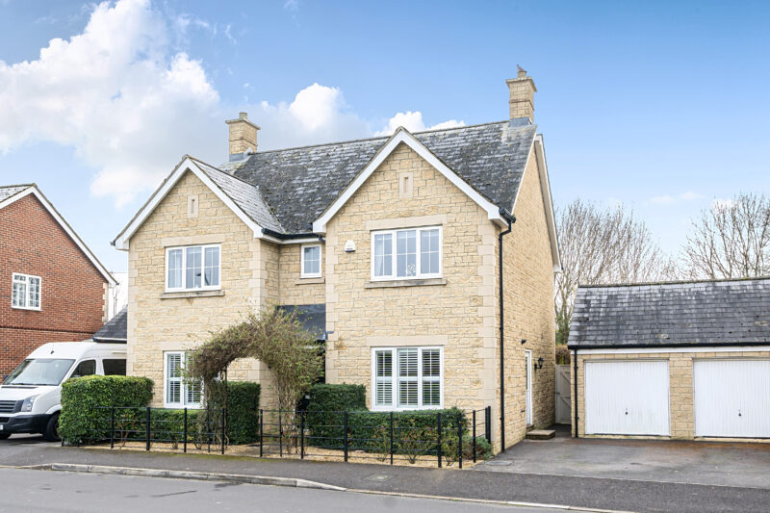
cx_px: 385
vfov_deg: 43.6
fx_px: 641
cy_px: 256
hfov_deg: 61.9
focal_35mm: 30
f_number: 7.1
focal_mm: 20
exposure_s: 1/100
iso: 400
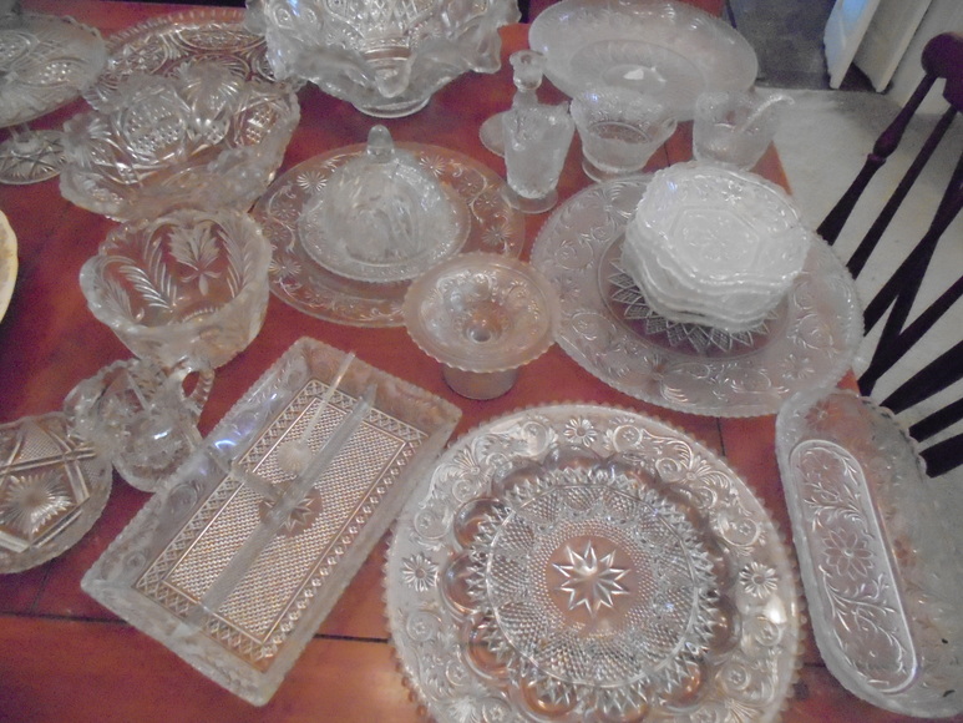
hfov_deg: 67.3
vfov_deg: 53.1
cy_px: 362
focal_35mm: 26
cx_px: 482
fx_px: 723
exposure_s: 1/40
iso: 1600
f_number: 3.5
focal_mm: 4.6
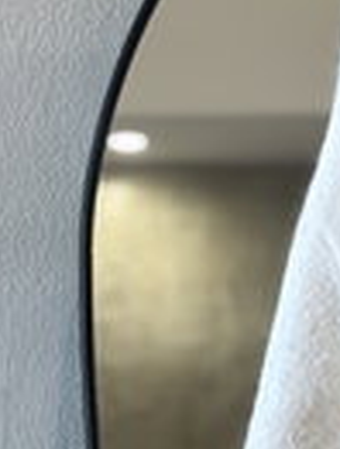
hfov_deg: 6.9
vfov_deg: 9.3
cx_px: 666
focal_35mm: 211
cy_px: 331
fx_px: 2750
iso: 40
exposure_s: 1/50
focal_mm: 5.96
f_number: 1.6
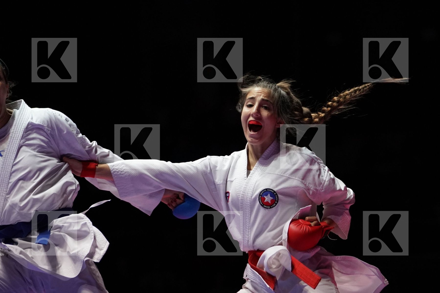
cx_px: 220
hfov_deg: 10.1
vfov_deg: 6.7
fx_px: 2493
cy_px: 146
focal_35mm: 204
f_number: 2.8
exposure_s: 1/1000
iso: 4000
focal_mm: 136
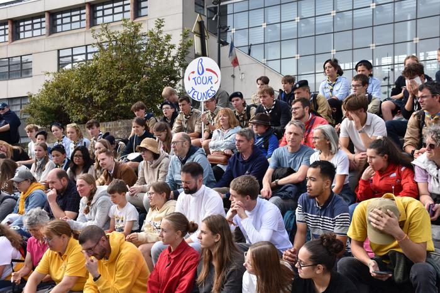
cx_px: 220
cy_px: 146
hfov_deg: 43.6
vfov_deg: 29.9
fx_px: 550
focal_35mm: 45
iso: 200
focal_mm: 30
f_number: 8
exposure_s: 1/250
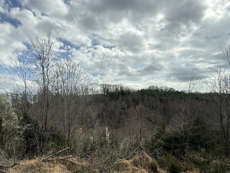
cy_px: 112
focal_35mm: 23
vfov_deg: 57.9
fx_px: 153
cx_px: 94
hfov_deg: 73.2
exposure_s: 1/2841
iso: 50
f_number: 2.2
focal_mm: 2.22
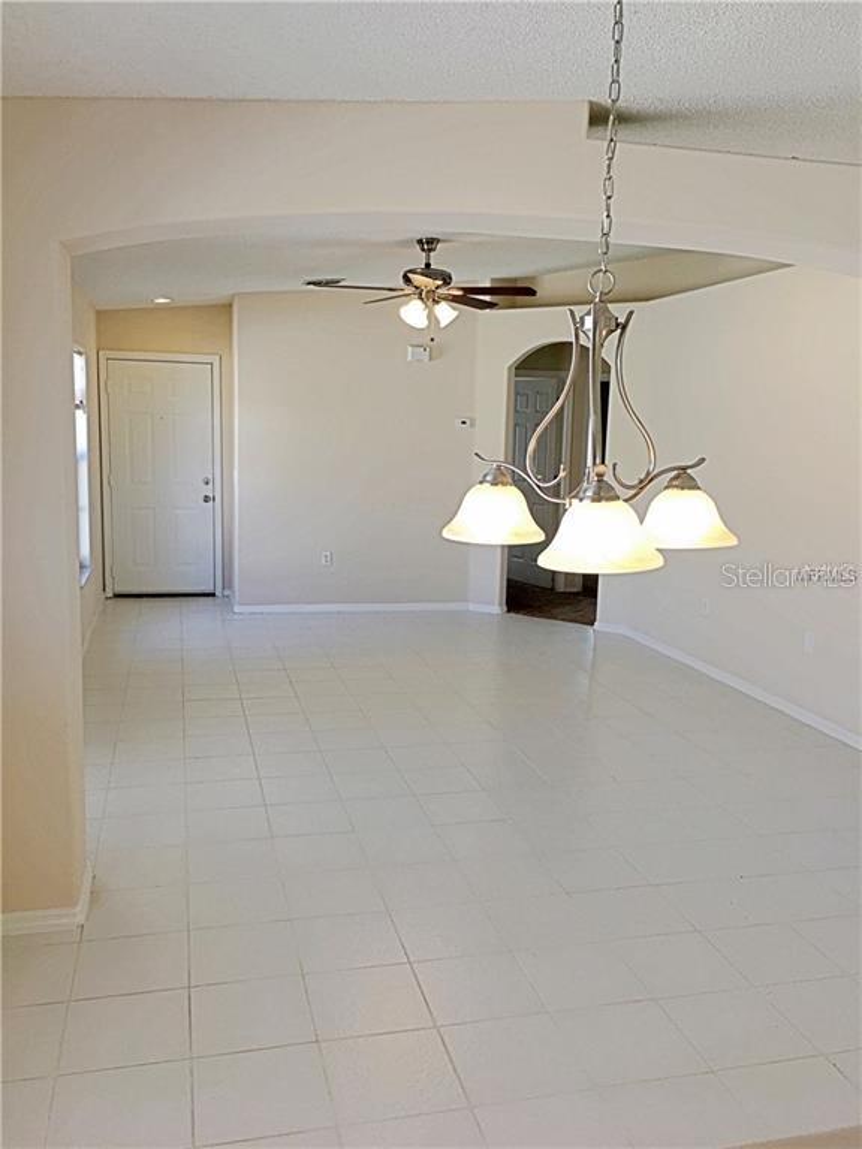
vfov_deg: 61.7
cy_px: 574
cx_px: 431
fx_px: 963
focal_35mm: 29
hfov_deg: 48.2
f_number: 2.2
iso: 40
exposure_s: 1/120
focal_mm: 4.15
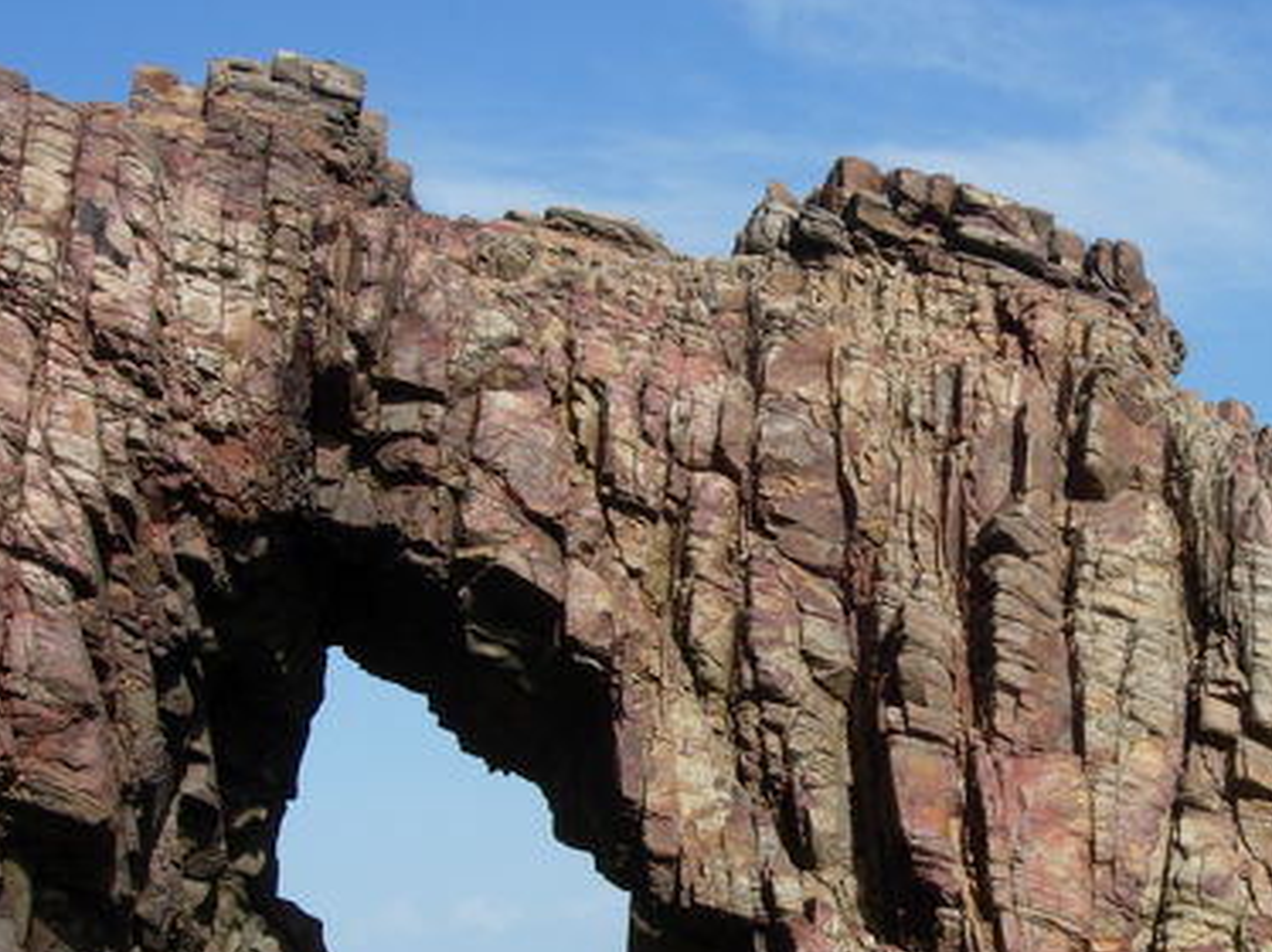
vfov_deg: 22.1
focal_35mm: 66
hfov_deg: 29.0
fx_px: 2424
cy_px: 658
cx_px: 928
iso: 64
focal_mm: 7.8
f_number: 4.8
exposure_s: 1/767
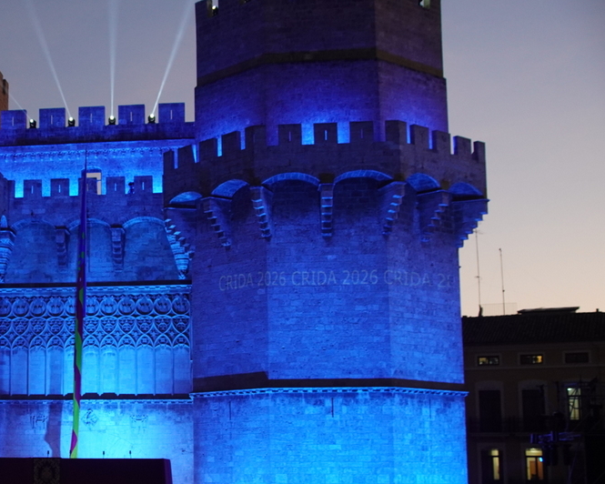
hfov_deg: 27.7
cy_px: 292
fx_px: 1182
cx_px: 64
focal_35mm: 66
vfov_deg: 23.1
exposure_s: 1/60
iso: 1000
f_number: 2.8
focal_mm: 26
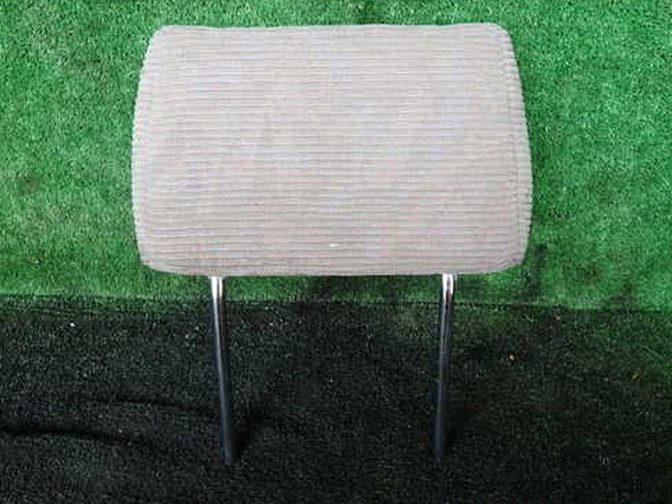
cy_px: 226
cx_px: 325
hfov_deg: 58.3
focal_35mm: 31
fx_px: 602
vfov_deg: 45.4
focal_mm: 4.5
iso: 125
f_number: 2
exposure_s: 1/60
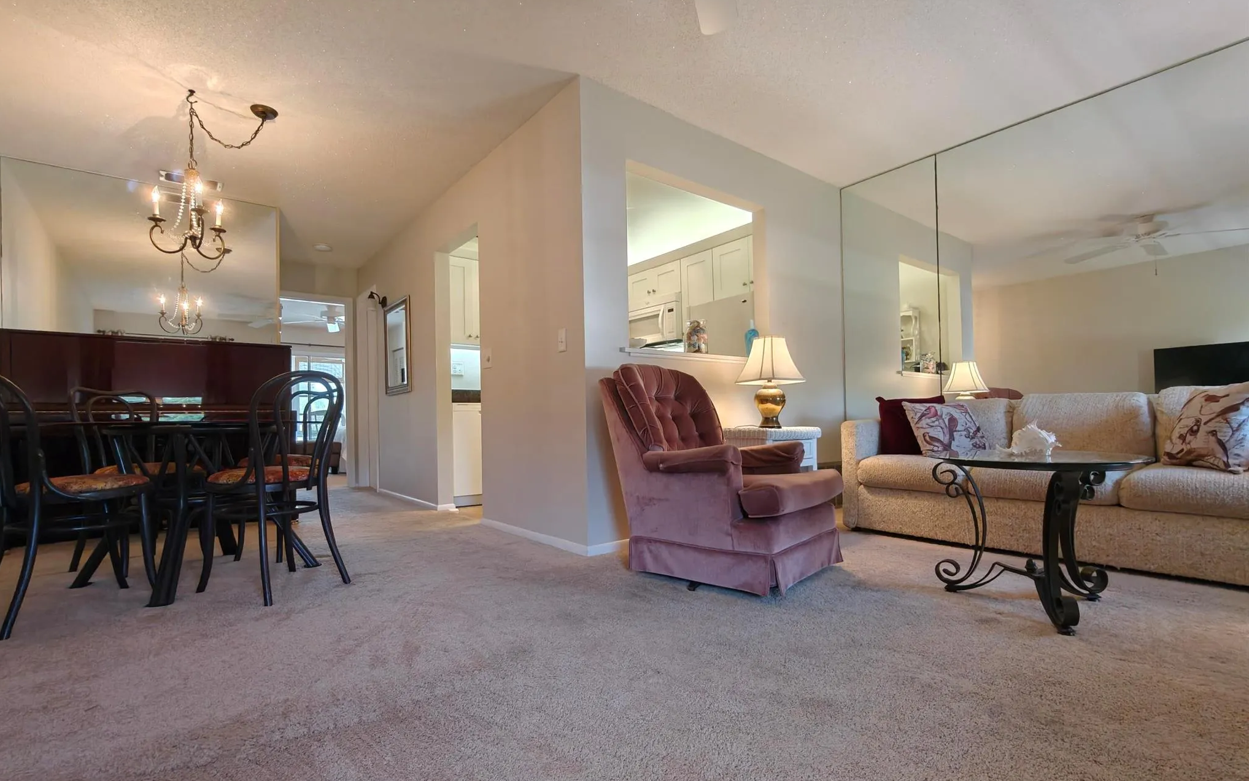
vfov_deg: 71.2
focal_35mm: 16
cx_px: 621
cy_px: 414
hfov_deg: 97.8
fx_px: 545
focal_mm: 2.3
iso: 800
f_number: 2
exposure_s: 1/120
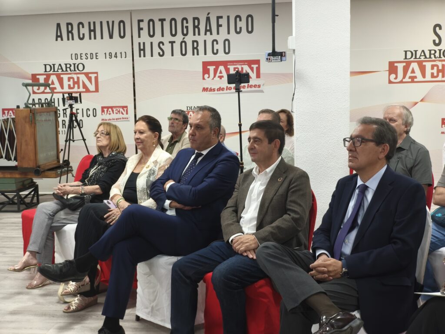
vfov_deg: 29.1
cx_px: 222
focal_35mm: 50
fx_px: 643
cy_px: 167
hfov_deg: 38.2
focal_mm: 7.1
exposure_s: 1/100
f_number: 1.9
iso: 1250
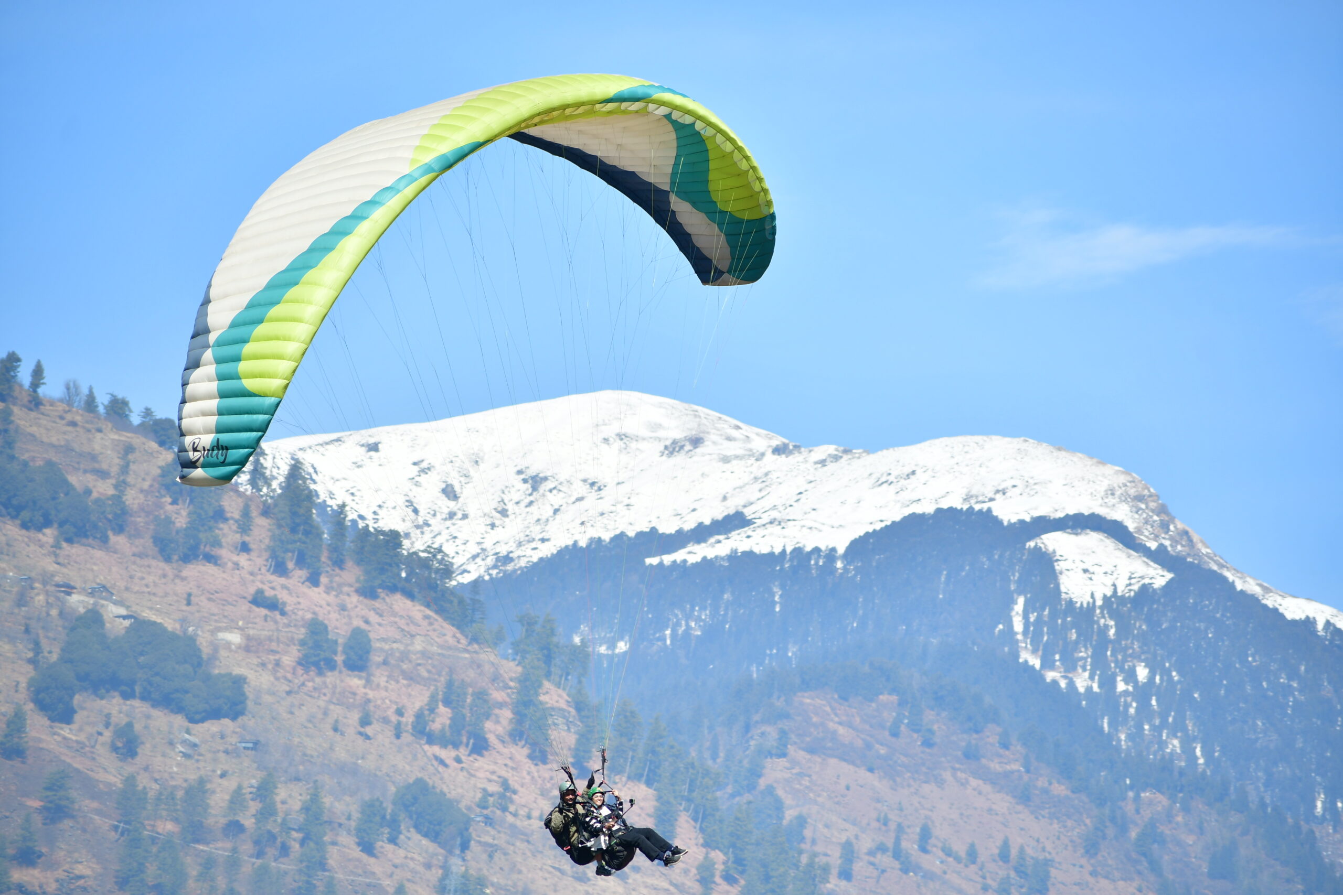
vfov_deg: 5.0
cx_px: 672
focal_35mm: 277
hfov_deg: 7.4
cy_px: 448
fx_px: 10333
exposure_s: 1/640
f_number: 5.6
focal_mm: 185
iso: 125
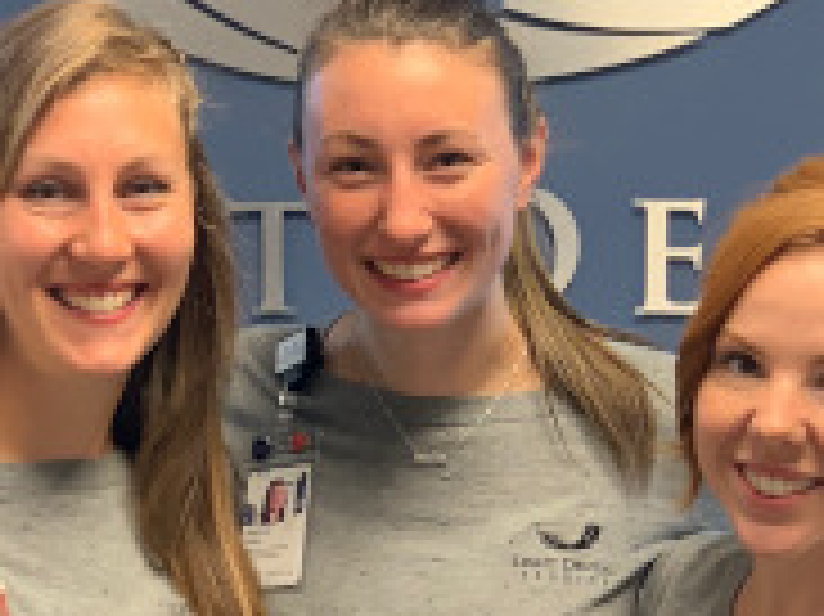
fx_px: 3164
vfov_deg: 11.1
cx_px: 392
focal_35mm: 133
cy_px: 578
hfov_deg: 14.8
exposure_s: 1/60
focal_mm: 6
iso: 160
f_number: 2.4
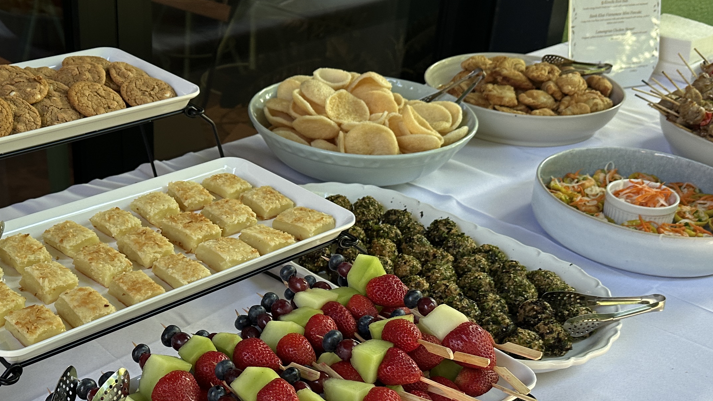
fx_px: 926
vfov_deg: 24.4
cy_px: 248
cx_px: 202
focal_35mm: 49
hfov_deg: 41.2
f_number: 1.78
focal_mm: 6.86
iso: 125
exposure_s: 1/121
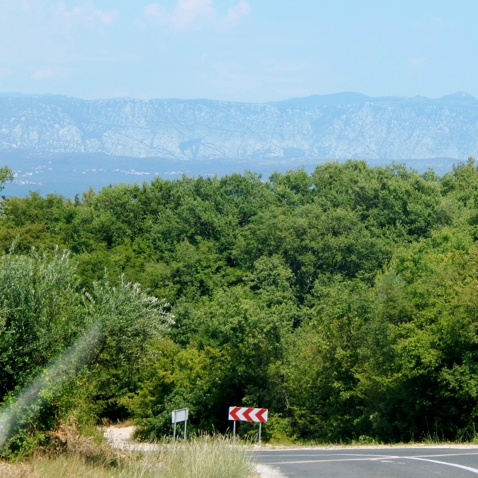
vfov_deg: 16.3
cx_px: 339
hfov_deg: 16.2
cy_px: 223
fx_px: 1672
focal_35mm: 107
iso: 125
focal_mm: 15.3
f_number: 4.3
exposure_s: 1/400
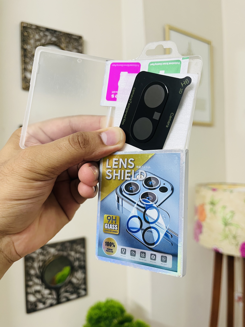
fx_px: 245
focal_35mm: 26
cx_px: 122
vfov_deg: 67.3
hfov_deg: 53.1
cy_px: 164
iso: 80
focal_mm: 5.1
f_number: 1.6
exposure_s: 1/50
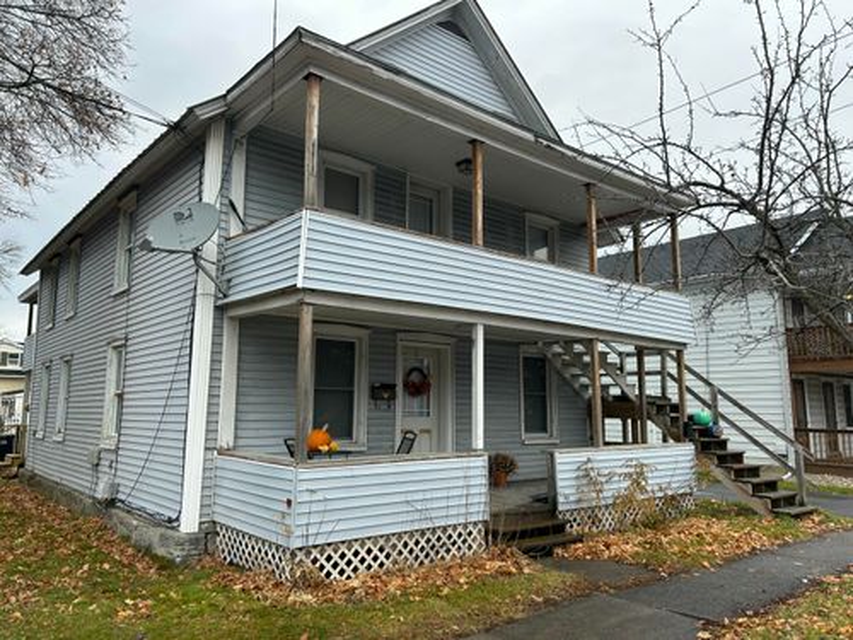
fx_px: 641
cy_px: 320
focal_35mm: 26
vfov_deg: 53.1
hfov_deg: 67.3
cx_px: 426
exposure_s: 1/827
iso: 50
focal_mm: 5.7
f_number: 1.5
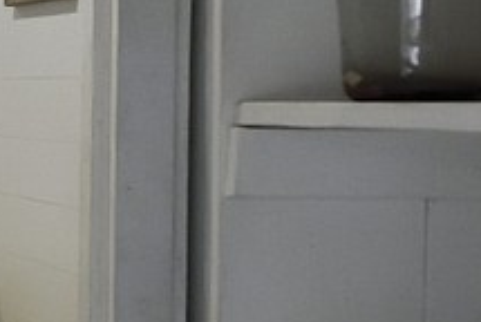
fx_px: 1391
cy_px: 170
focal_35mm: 104
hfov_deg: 9.6
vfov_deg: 13.2
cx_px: -1197
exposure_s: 1/50
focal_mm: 14
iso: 3200
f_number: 5.6
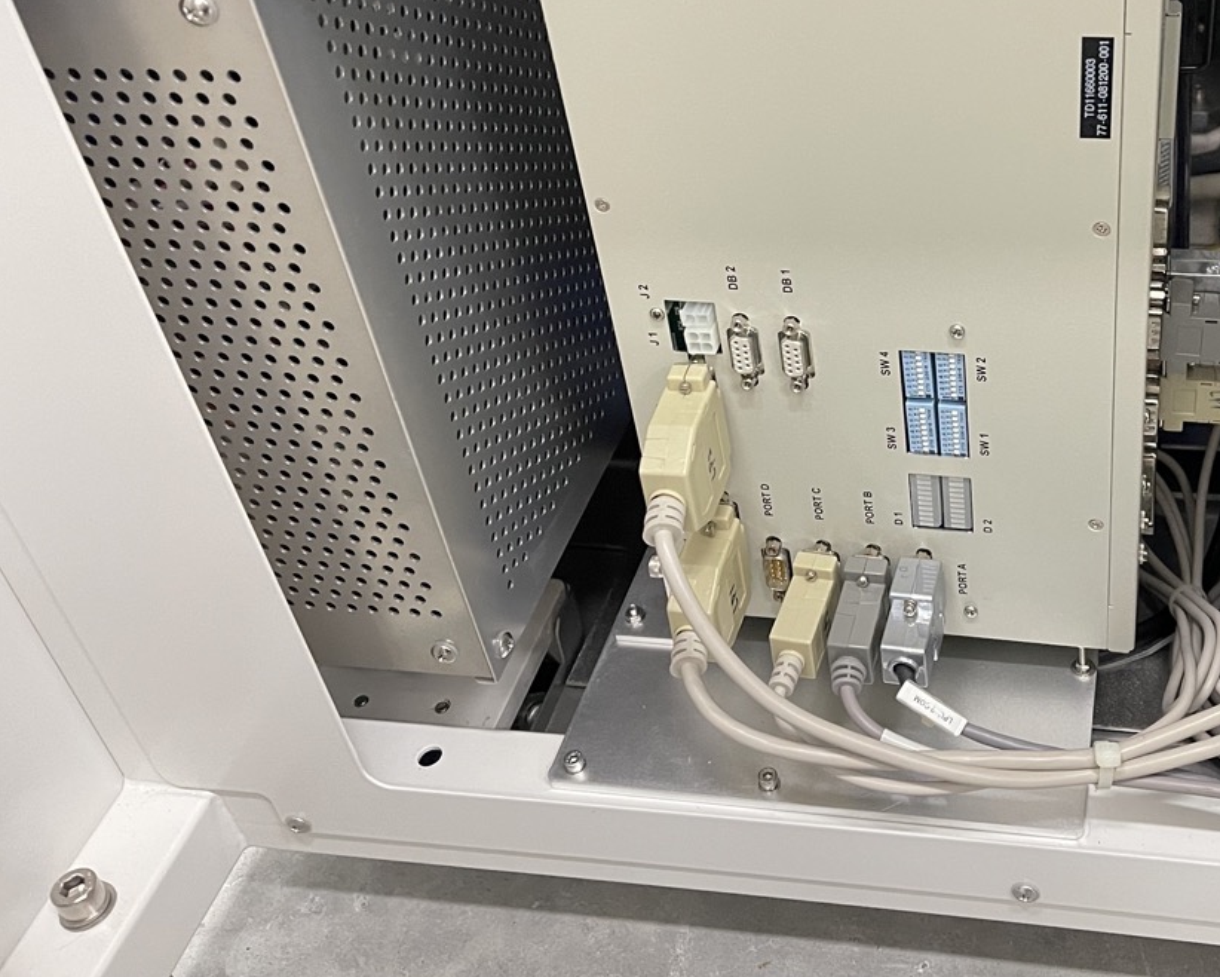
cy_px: 267
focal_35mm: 38
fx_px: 1372
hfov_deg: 46.2
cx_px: 920
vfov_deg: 38.4
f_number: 1.6
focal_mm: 5.1
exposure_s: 1/60
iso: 500
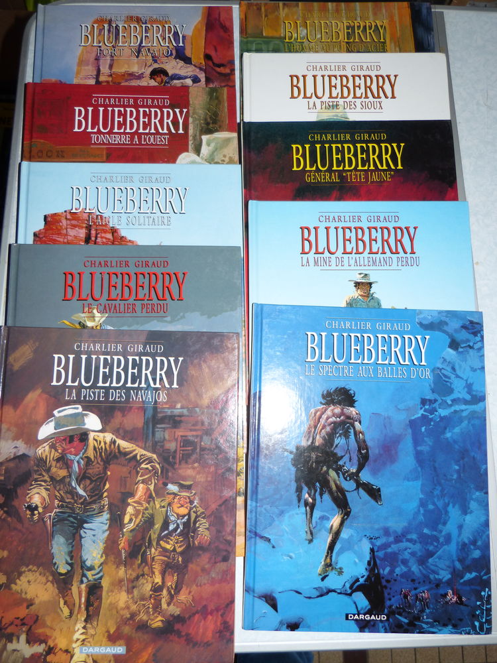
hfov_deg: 54.9
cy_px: 332
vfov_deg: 69.4
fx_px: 479
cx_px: 248
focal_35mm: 25
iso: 100
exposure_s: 1/60
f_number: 2.8
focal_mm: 4.5
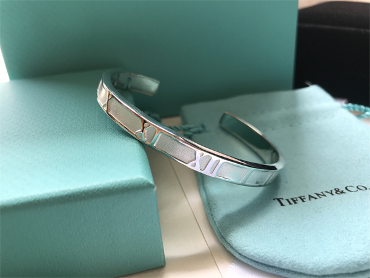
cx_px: 185
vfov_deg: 49.7
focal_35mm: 28
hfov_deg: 63.4
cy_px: 139
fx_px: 299
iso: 20
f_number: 1.8
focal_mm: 3.99
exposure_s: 1/111
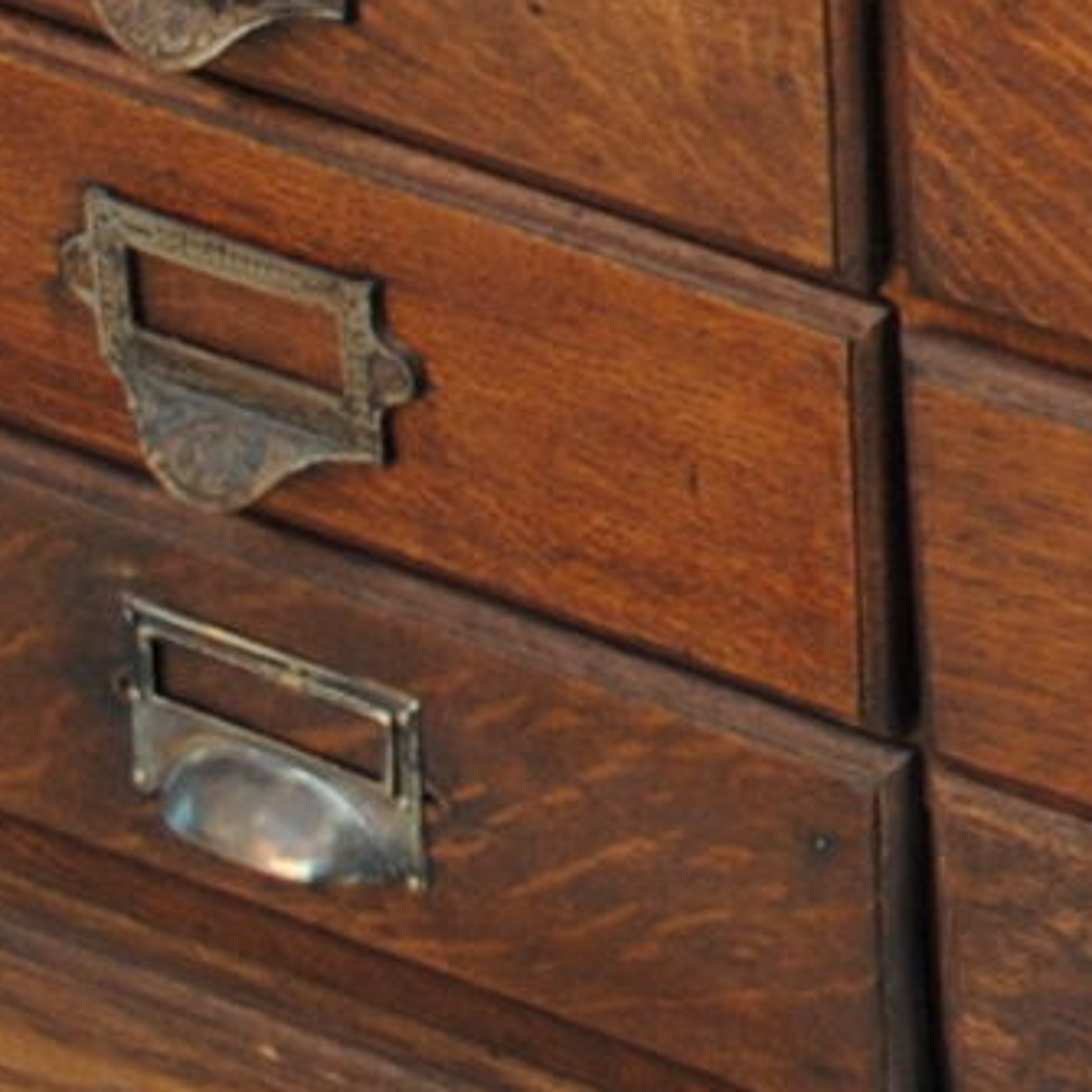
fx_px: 10279
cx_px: 2619
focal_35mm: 288
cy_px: -307
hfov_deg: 5.8
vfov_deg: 6.0
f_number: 4.2
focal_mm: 26
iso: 200
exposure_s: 1/80
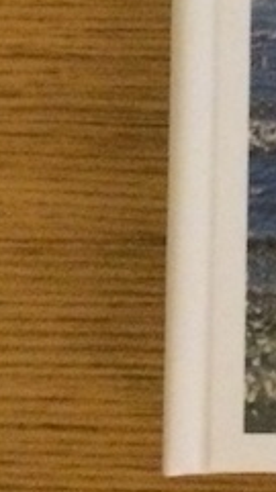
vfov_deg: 15.0
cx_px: 767
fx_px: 1814
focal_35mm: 139
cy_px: -84
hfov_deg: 7.8
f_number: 2.2
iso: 400
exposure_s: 1/17
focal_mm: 4.12
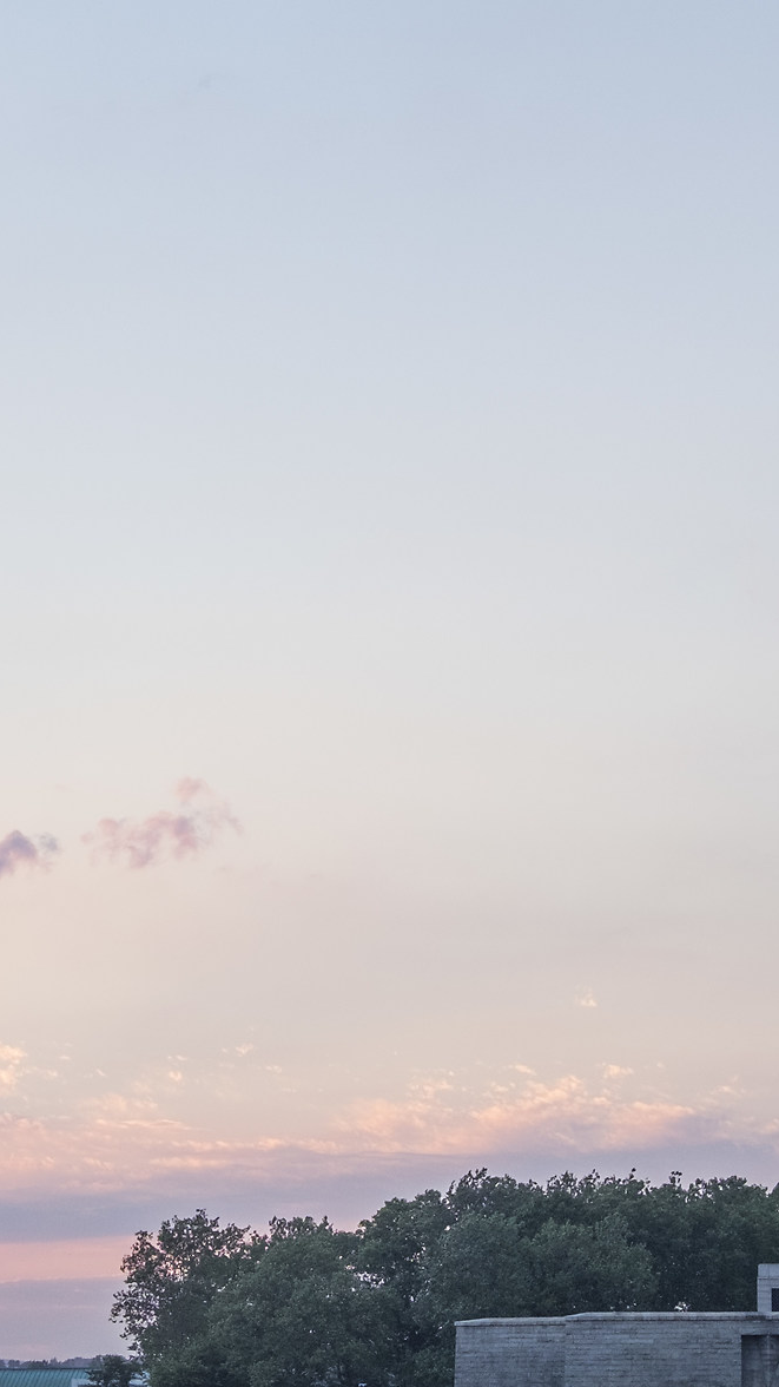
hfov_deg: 9.8
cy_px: 906
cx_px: 282
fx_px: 4556
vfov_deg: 17.3
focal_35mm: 124
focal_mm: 38.9
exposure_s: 1/80
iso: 400
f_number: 9
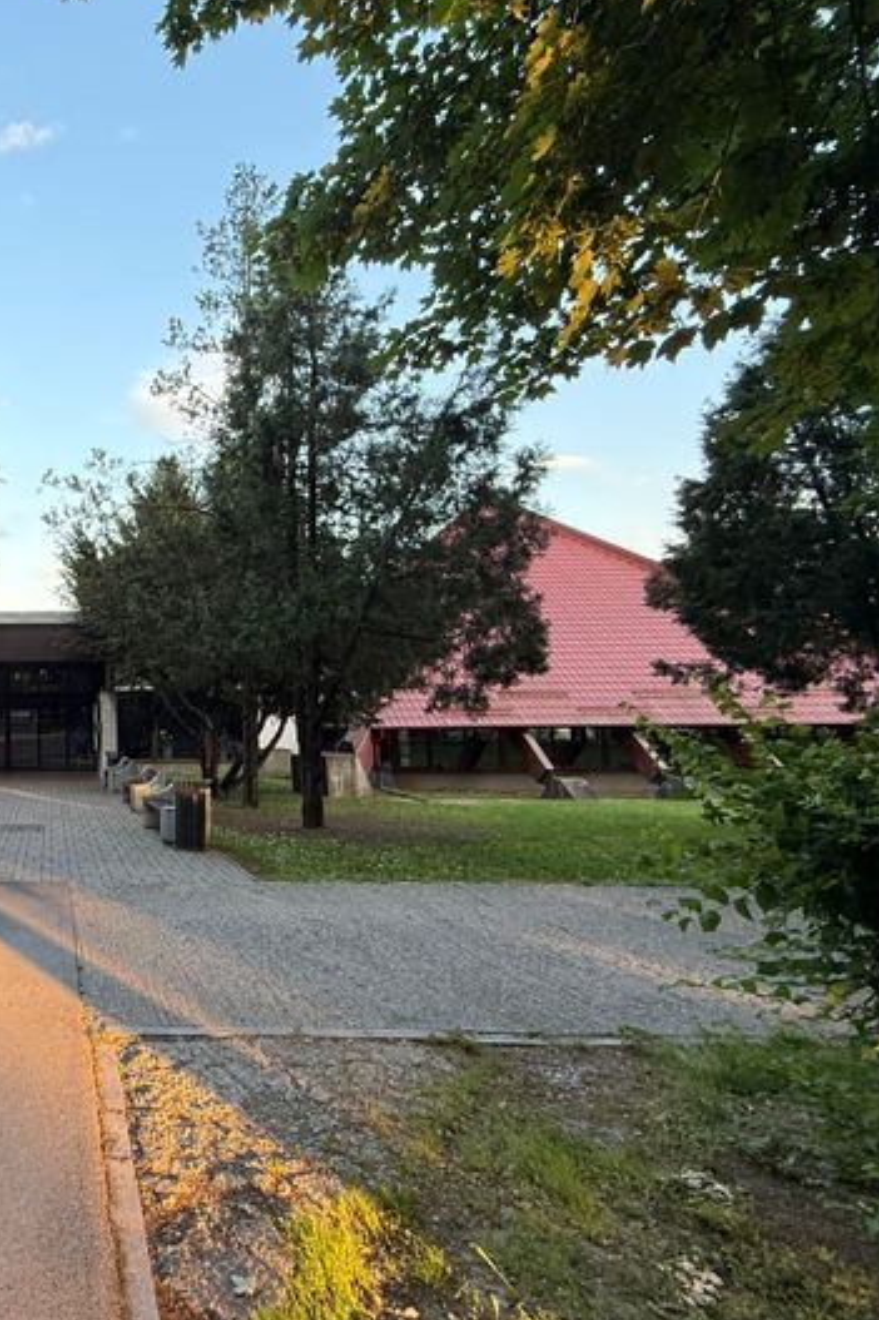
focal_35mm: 21
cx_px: 10
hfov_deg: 49.2
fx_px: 770
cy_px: 639
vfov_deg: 81.2
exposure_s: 1/99
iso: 100
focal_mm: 2.22
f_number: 2.2
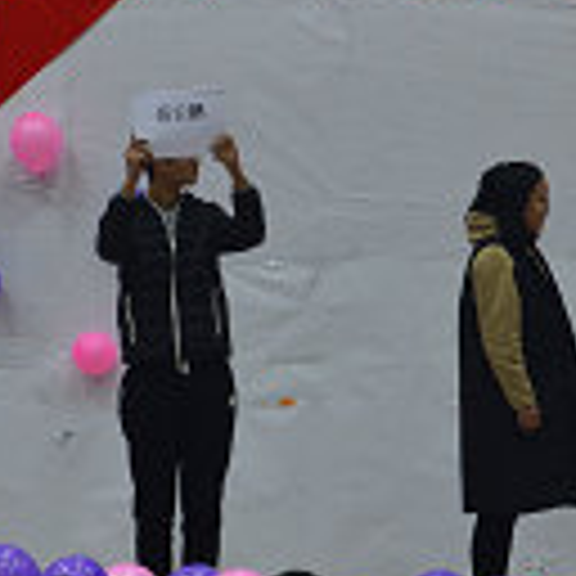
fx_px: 3376
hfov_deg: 9.7
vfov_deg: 9.7
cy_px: 104
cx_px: 441
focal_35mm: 179
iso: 500
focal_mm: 45
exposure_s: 1/15
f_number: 6.3
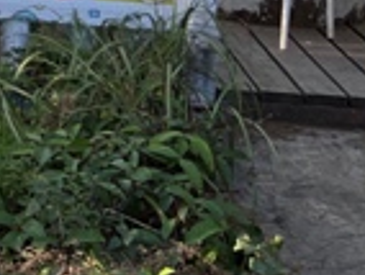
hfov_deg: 12.3
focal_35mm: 146
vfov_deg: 9.3
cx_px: -306
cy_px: -350
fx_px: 1542
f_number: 1.5
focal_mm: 5.7
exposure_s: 1/316
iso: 50
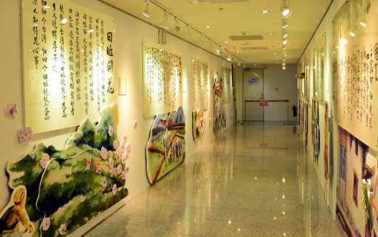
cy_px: 116
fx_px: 381
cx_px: 189
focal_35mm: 37
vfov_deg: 34.5
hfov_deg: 52.7
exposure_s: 1/30
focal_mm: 24
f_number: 5.6
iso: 800
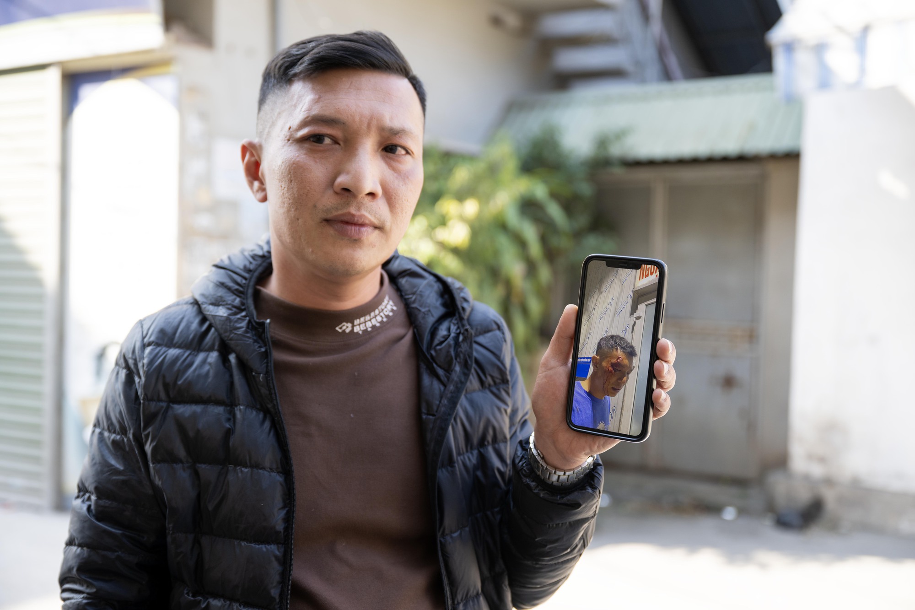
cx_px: 458
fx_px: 1093
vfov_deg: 31.2
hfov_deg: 45.4
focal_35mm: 43
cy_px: 305
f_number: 3.2
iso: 125
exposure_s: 1/200
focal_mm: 43
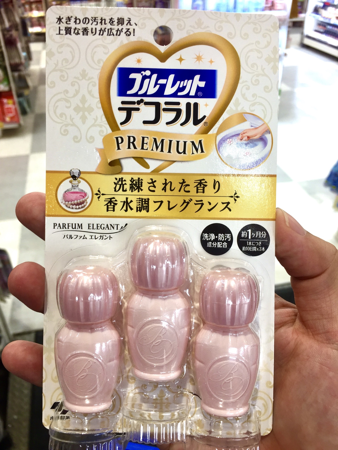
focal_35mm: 29
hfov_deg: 48.2
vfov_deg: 61.7
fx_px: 378
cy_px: 225
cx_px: 169
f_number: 2.2
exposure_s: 1/60
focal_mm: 4.15
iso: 32
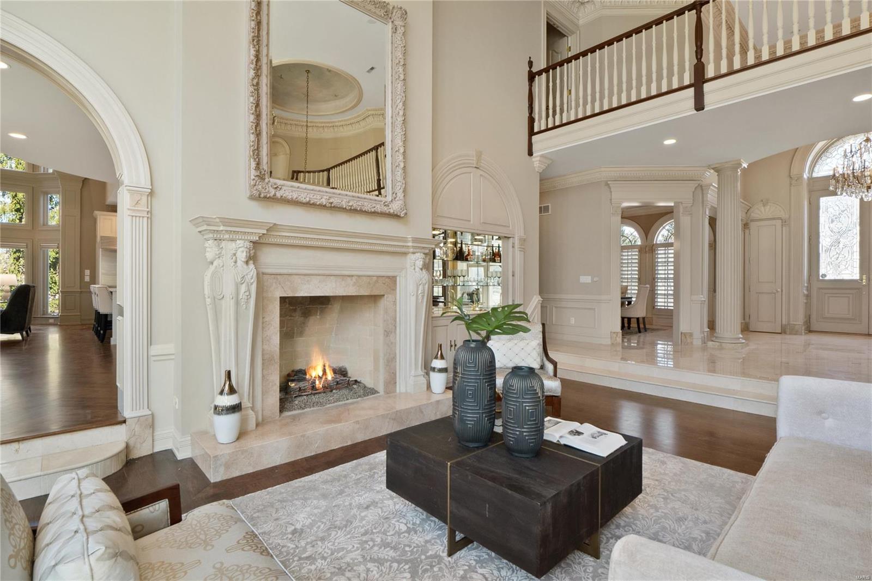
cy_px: 290
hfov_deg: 90.0
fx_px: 436
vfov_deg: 67.4
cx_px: 436
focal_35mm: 18
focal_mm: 9
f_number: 10
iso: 400
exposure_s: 1/13
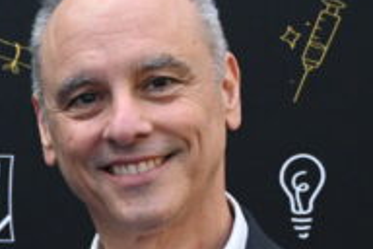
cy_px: 478
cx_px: -295
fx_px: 2269
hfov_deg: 9.0
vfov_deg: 6.1
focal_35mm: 219
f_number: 4.5
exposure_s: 1/200
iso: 3200
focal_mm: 41
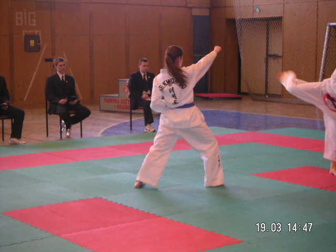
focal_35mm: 71
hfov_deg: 27.4
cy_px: 126
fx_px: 689
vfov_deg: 20.7
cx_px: 168
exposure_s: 1/90
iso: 200
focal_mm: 9.3
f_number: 3.3
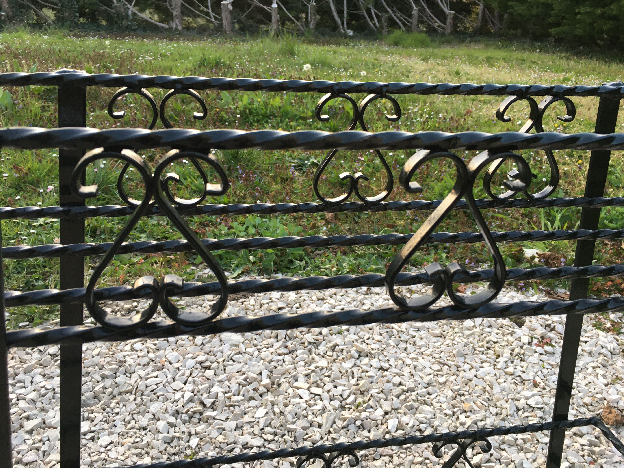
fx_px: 523
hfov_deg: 61.7
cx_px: 312
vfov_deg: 48.2
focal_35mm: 29
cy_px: 234
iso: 25
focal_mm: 4.15
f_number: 2.2
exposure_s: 1/33
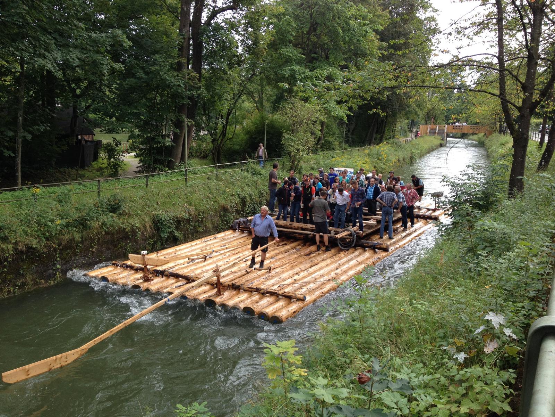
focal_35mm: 35
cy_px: 208
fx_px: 561
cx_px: 278
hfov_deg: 52.6
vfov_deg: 40.7
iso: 50
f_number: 2.4
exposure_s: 1/298
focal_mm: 4.28
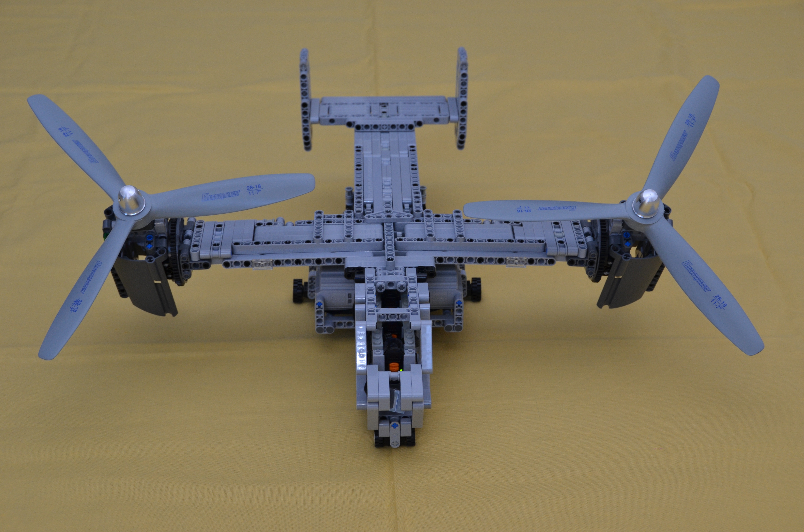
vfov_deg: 18.8
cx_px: 402
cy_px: 266
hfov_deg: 28.1
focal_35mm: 72
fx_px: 1605
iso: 400
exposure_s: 1/60
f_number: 7.1
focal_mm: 48
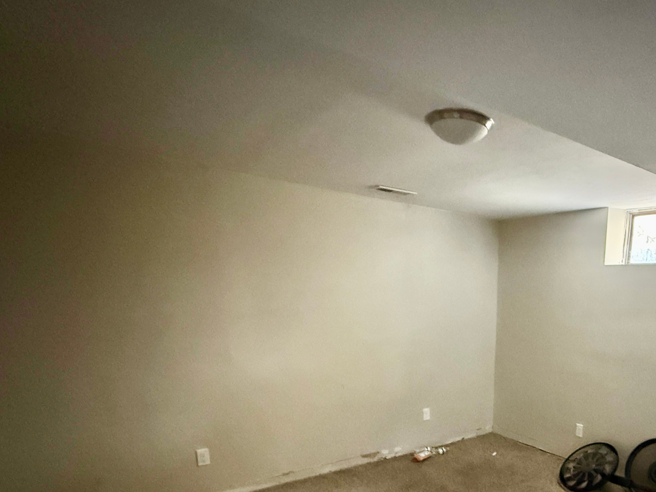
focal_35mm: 24
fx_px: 455
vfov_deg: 52.9
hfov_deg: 66.9
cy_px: 398
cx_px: 495
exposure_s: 1/30
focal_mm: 2.22
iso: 2000
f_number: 2.2
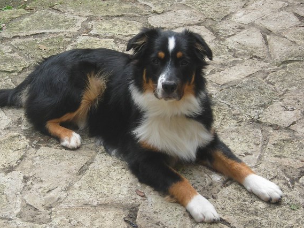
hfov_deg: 20.4
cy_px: 106
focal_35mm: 96
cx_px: 127
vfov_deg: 15.4
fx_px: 843
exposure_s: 1/154
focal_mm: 12.7
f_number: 4.2
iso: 50
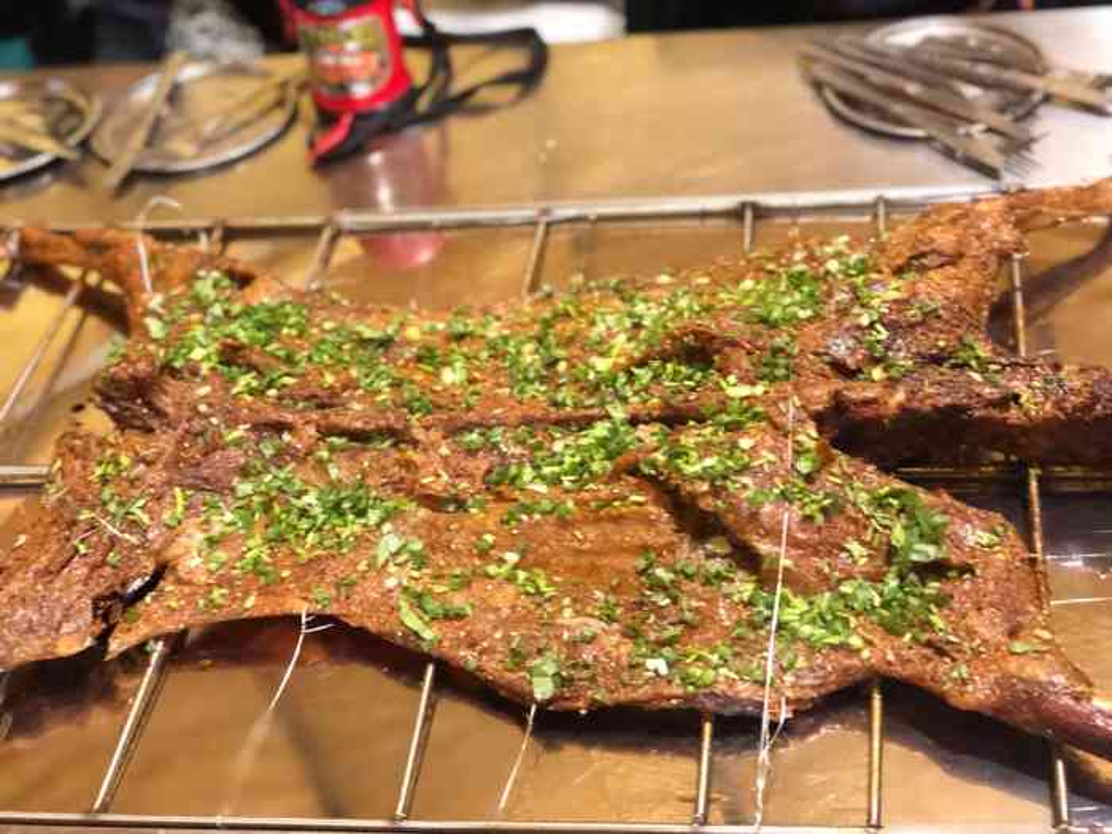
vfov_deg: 25.7
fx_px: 1831
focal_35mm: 57
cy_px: 417
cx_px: 556
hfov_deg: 33.8
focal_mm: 6.6
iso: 1000
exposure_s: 1/30
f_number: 2.8
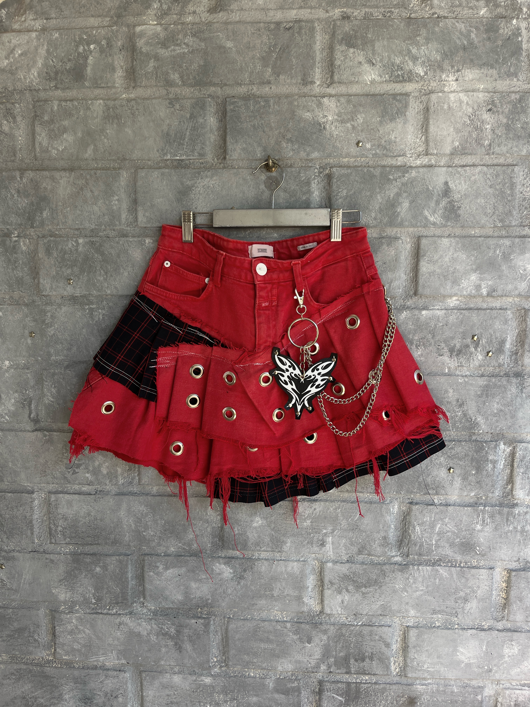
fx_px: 531
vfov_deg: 67.3
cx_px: 265
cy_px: 354
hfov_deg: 53.1
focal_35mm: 26
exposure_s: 1/240
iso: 40
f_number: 1.6
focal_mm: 5.1
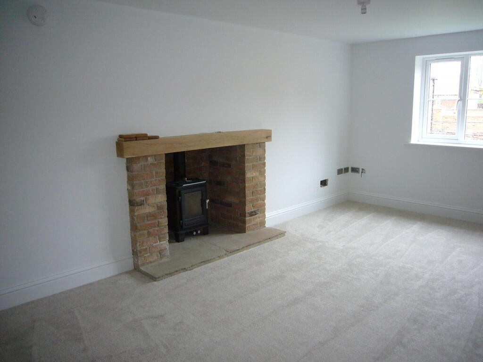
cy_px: 181
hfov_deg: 63.4
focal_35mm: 28
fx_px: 391
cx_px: 242
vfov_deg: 49.7
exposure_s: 1/30
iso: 160
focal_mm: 4.6
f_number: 2.8
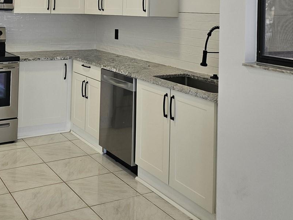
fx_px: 389
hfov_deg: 40.6
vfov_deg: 29.7
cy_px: 8
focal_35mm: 46
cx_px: 90
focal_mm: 6.3
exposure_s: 1/120
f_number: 1.7
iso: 100
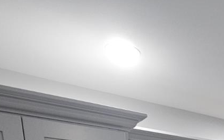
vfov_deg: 17.3
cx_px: 246
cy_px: 293
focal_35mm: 49
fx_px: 299
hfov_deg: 35.2
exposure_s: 1/60
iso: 250
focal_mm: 2.2
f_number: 2.2
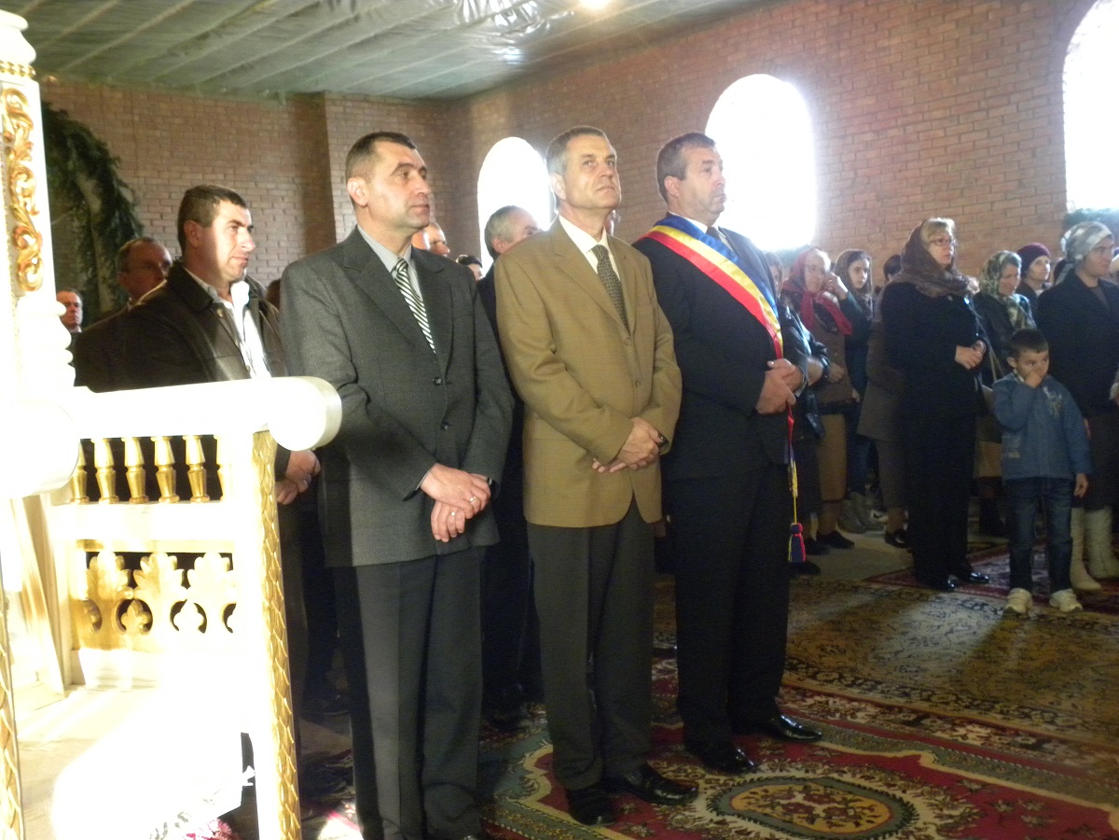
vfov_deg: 35.1
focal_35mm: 41
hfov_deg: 45.8
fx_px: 1325
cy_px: 420
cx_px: 560
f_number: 3.2
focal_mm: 7.3
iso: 400
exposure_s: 1/13
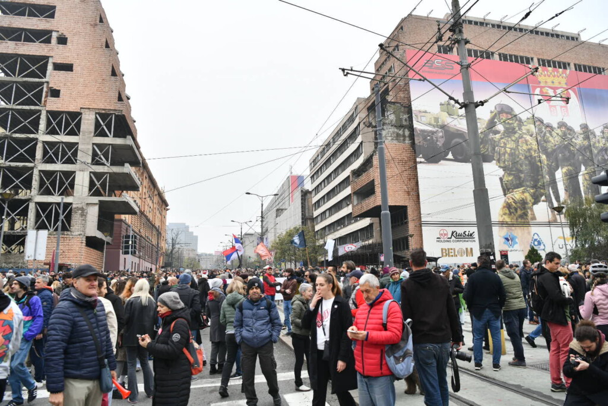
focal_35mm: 24
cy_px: 203
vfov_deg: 53.1
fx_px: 405
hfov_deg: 73.7
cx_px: 304
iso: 800
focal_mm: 24
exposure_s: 1/1000
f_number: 4.5
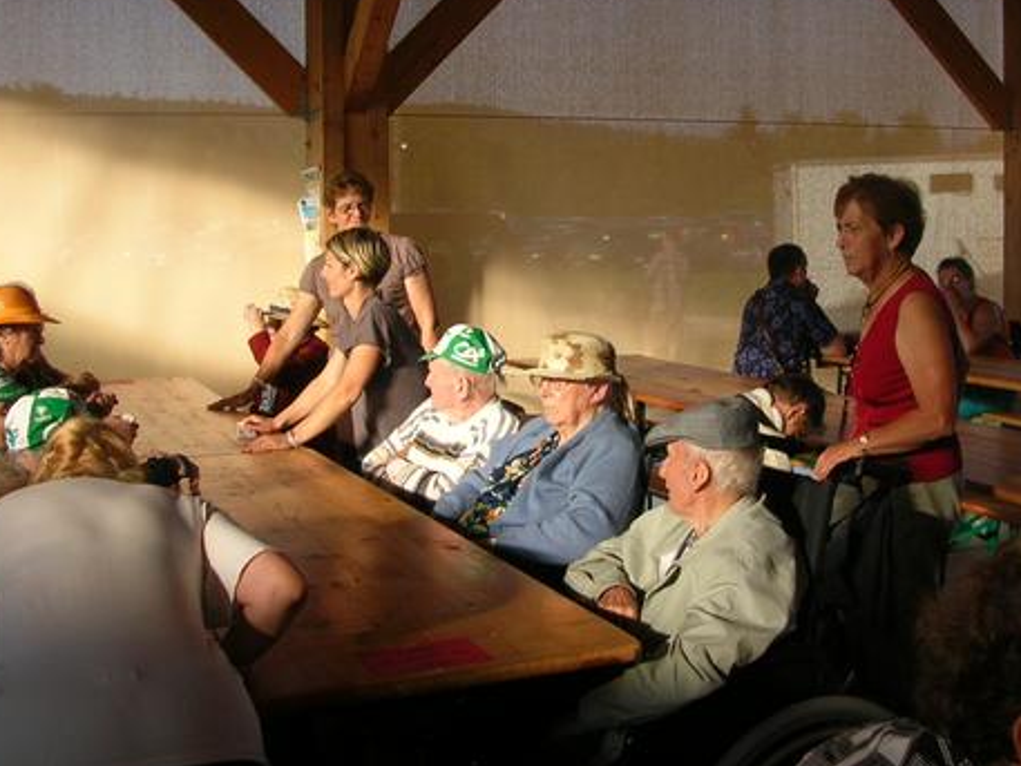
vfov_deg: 29.6
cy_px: 288
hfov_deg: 38.8
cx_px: 576
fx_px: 1446
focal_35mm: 49
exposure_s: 1/149
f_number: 2.8
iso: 50
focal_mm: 5.8
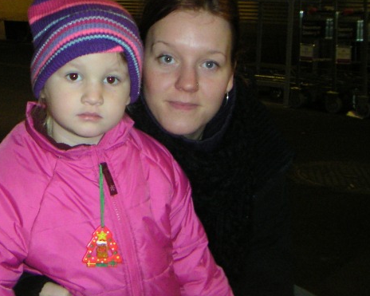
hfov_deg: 29.3
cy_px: 67
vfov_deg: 23.9
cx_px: 66
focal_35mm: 63
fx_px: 690
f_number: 2.9
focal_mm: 5.1
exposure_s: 1/45
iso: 200
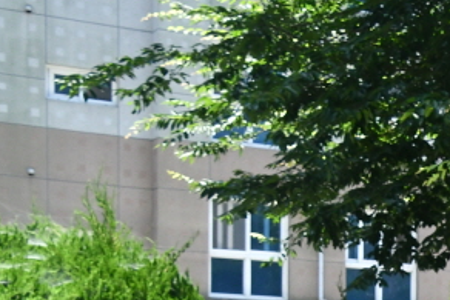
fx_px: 1476
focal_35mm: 118
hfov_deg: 15.5
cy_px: 475
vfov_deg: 11.1
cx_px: 741
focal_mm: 22
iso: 800
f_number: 8
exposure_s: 1/250
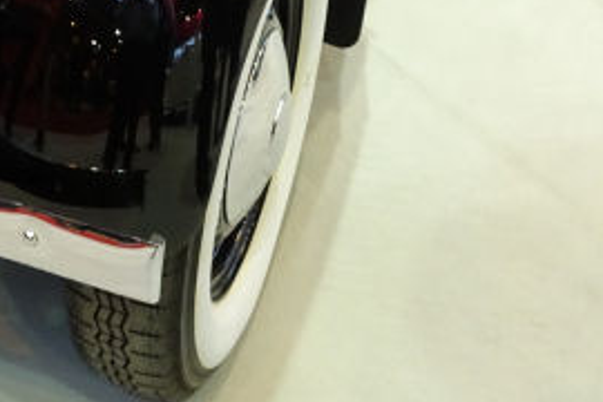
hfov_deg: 25.6
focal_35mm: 74
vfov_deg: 16.8
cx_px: -38
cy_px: -197
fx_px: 1239
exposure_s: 1/30
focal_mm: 4.1
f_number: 3.5
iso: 250
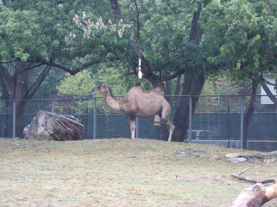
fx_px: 1040
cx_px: 138
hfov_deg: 15.2
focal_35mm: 130
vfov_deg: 11.4
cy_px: 104
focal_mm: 22.5
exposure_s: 1/45
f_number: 5.4
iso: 400
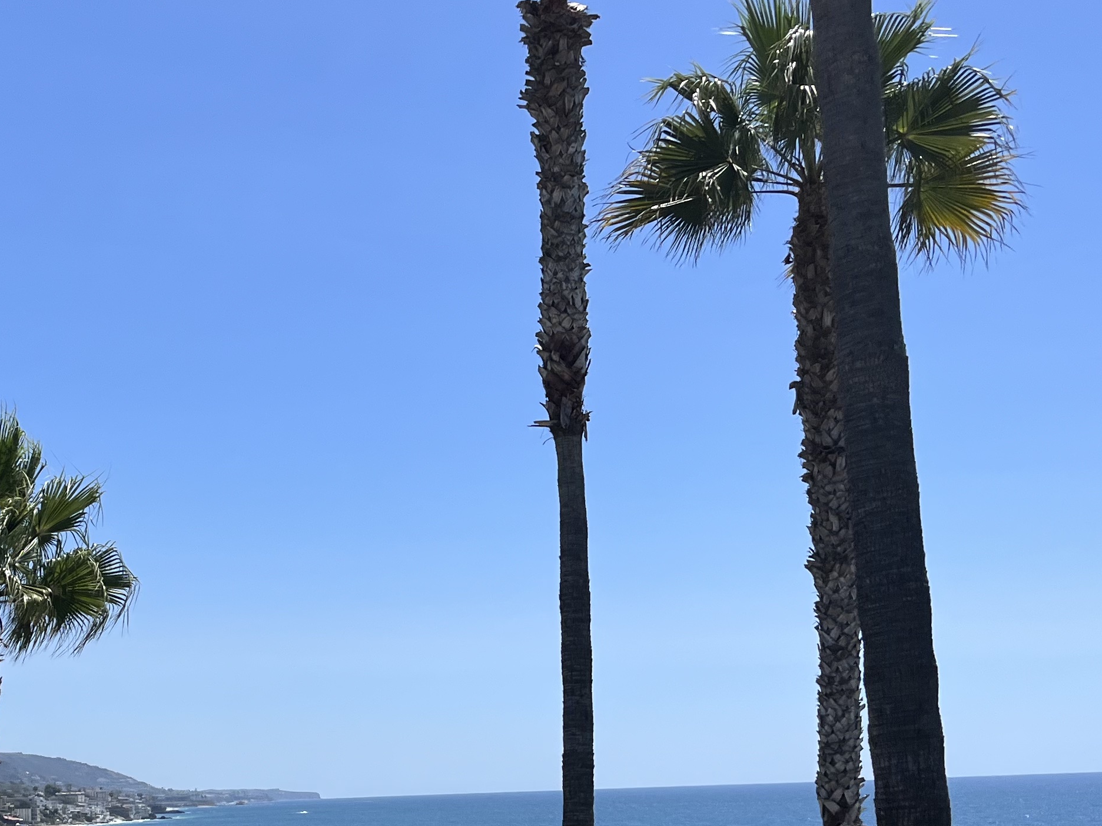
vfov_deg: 25.8
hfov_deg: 33.8
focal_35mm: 56
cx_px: 317
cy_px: 615
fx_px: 1783
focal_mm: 5.1
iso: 50
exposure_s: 1/5319
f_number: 1.6
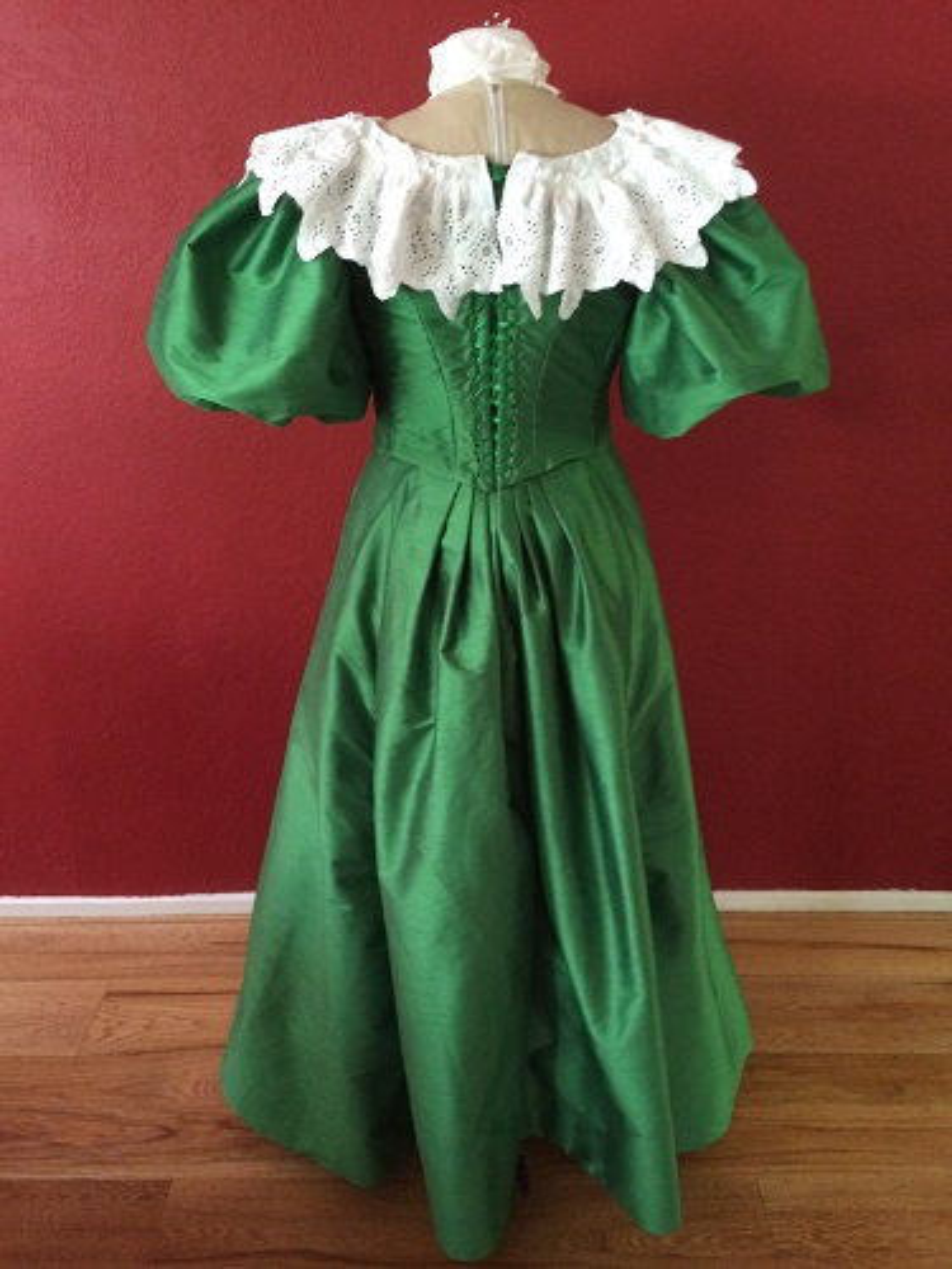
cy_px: 634
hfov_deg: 48.2
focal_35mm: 29
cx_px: 476
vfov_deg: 61.7
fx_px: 1063
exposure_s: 1/30
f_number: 2.2
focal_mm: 4.15
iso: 320
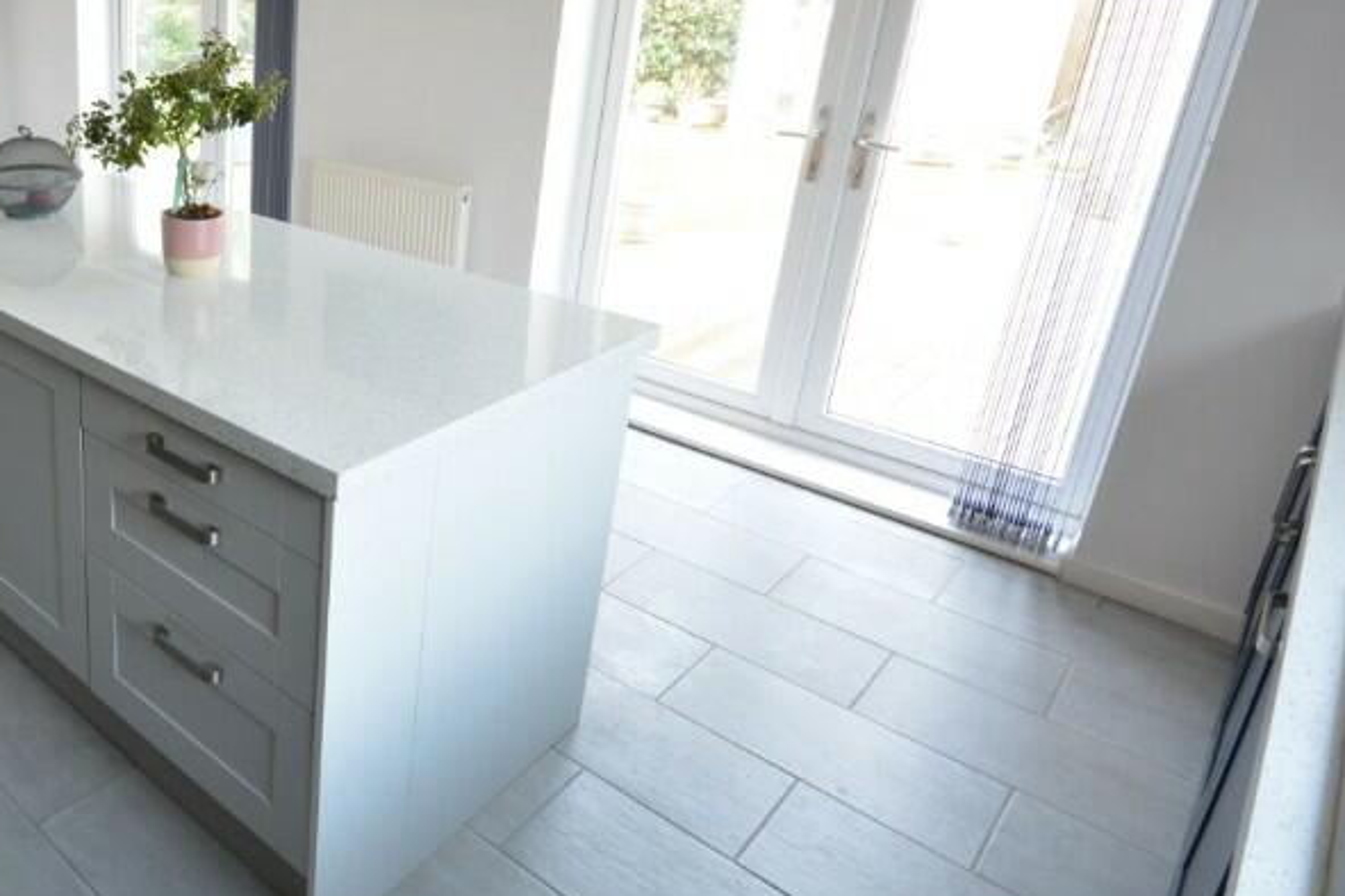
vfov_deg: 48.9
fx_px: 971
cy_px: 316
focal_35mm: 26
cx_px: 255
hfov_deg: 63.0
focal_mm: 10
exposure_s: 1/15
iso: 400
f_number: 8
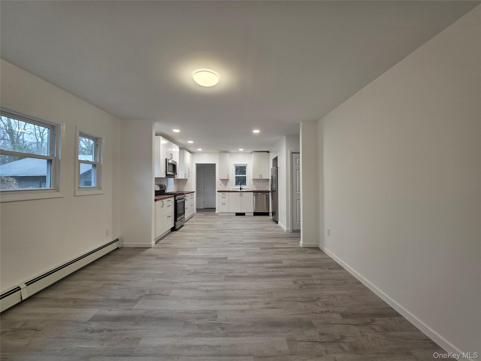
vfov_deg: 89.9
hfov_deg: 106.2
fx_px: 181
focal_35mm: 13
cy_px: 180
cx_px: 240
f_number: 1.9
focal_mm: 2.2
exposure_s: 1/38.2
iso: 80
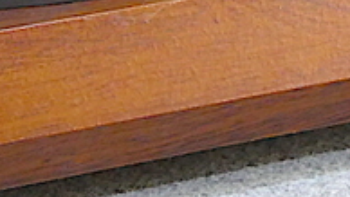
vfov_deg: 2.1
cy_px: -90
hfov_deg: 3.8
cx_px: -4
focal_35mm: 571
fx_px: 5298
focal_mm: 19
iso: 200
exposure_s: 1/15
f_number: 5.1
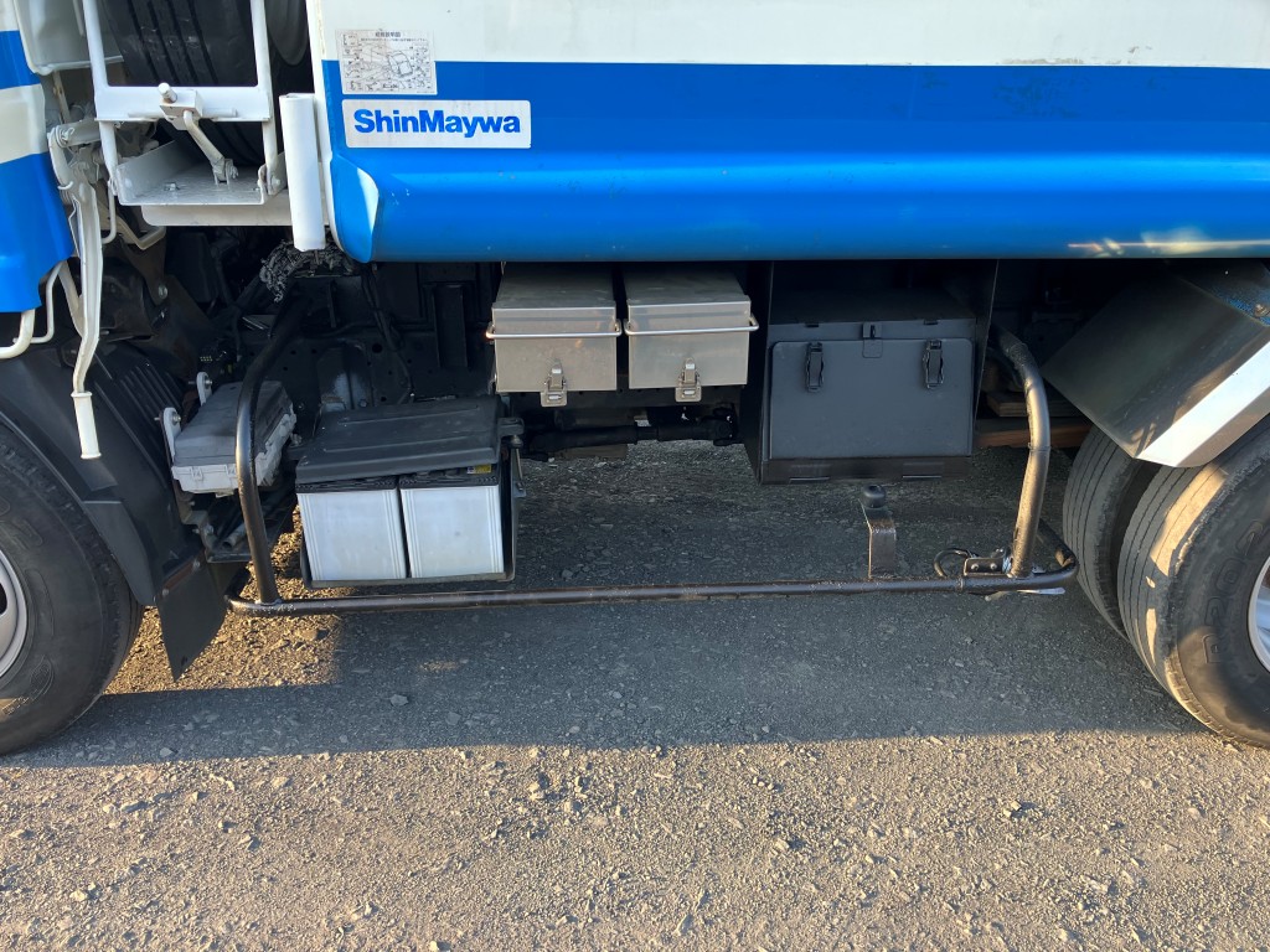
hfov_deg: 63.4
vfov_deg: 49.7
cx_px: 635
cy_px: 476
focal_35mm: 28
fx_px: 1027
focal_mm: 3.99
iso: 32
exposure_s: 1/121
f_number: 1.8
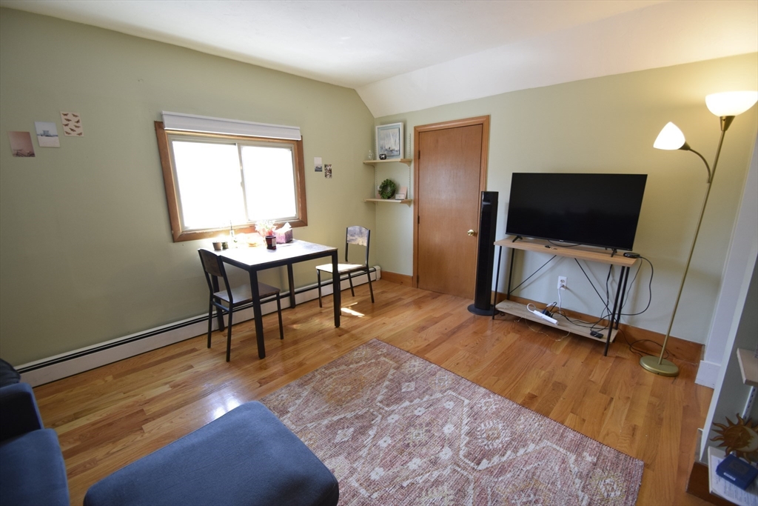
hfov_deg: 100.4
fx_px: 316
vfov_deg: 77.3
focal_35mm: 15
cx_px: 379
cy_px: 253
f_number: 4
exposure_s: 1/60
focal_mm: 10
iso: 560
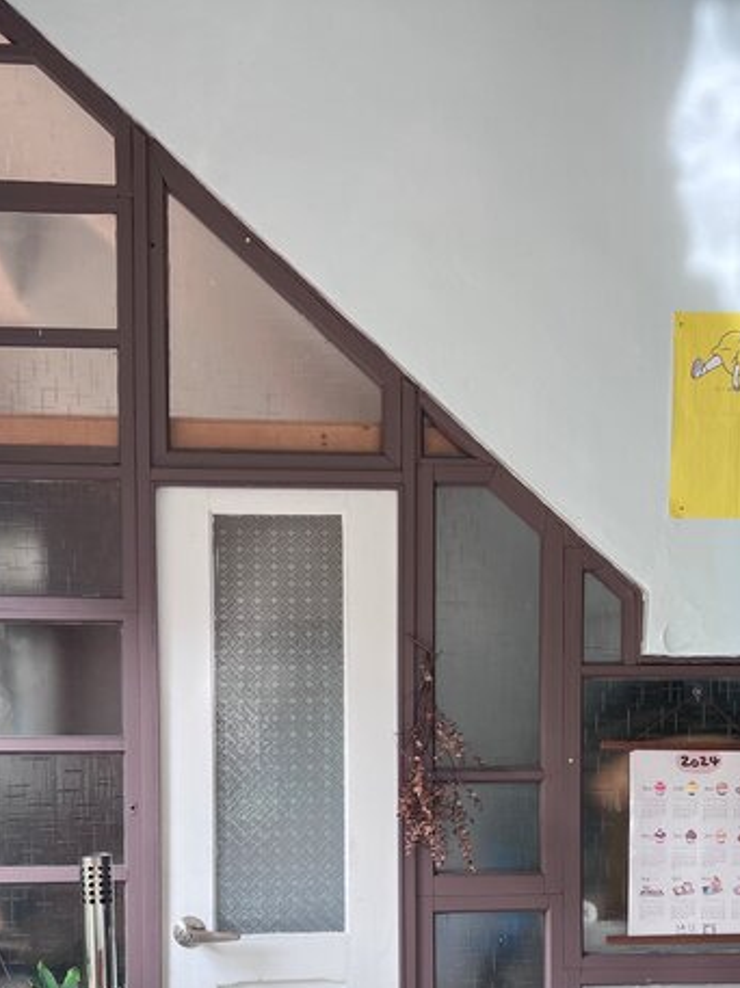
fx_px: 1170
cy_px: 774
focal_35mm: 41
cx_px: 320
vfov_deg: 43.9
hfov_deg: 35.0
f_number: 1.5
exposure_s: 1/121
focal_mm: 5.7
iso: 80
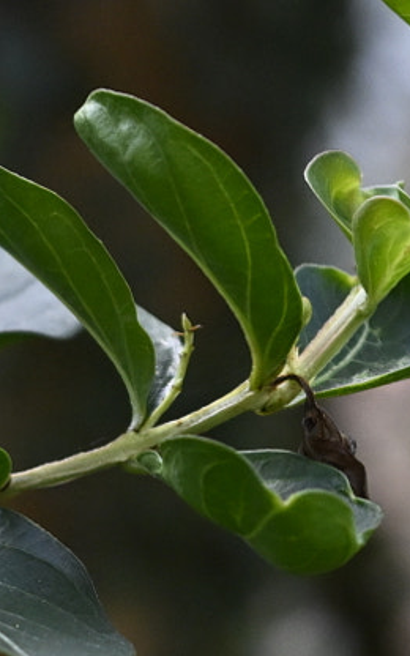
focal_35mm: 351
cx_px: -279
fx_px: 6275
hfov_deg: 3.7
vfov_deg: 6.0
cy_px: 647
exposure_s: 1/400
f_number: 5.6
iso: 2000
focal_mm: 70
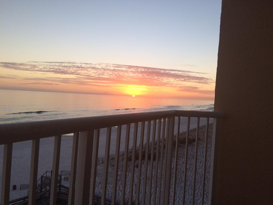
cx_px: 136
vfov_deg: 48.2
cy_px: 102
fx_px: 229
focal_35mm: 29
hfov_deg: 61.7
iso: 32
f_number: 2.2
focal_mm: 4.15
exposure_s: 1/342
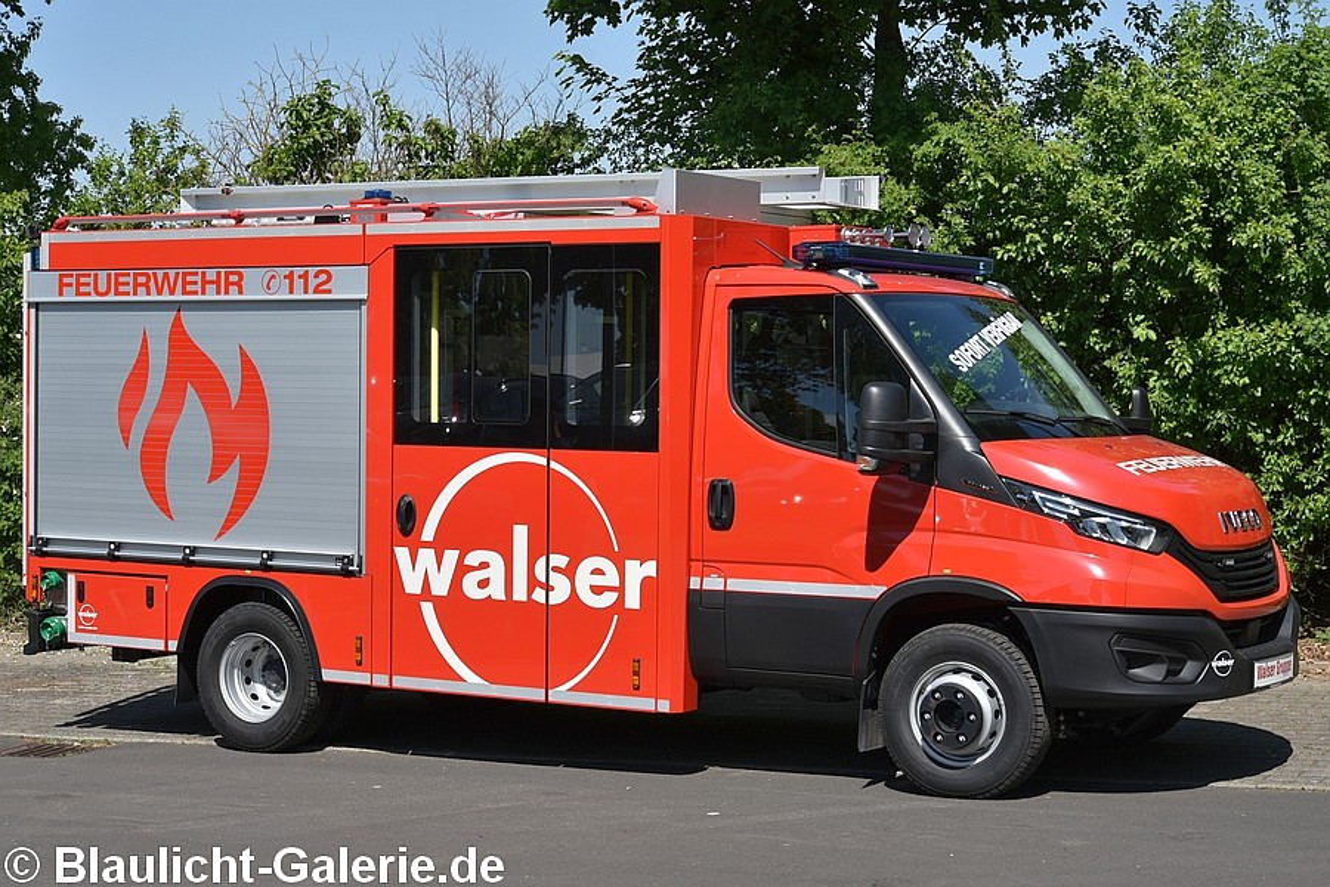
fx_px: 2143
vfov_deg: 23.4
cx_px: 665
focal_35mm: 58
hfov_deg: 34.5
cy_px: 444
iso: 200
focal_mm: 58
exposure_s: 1/400
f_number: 10
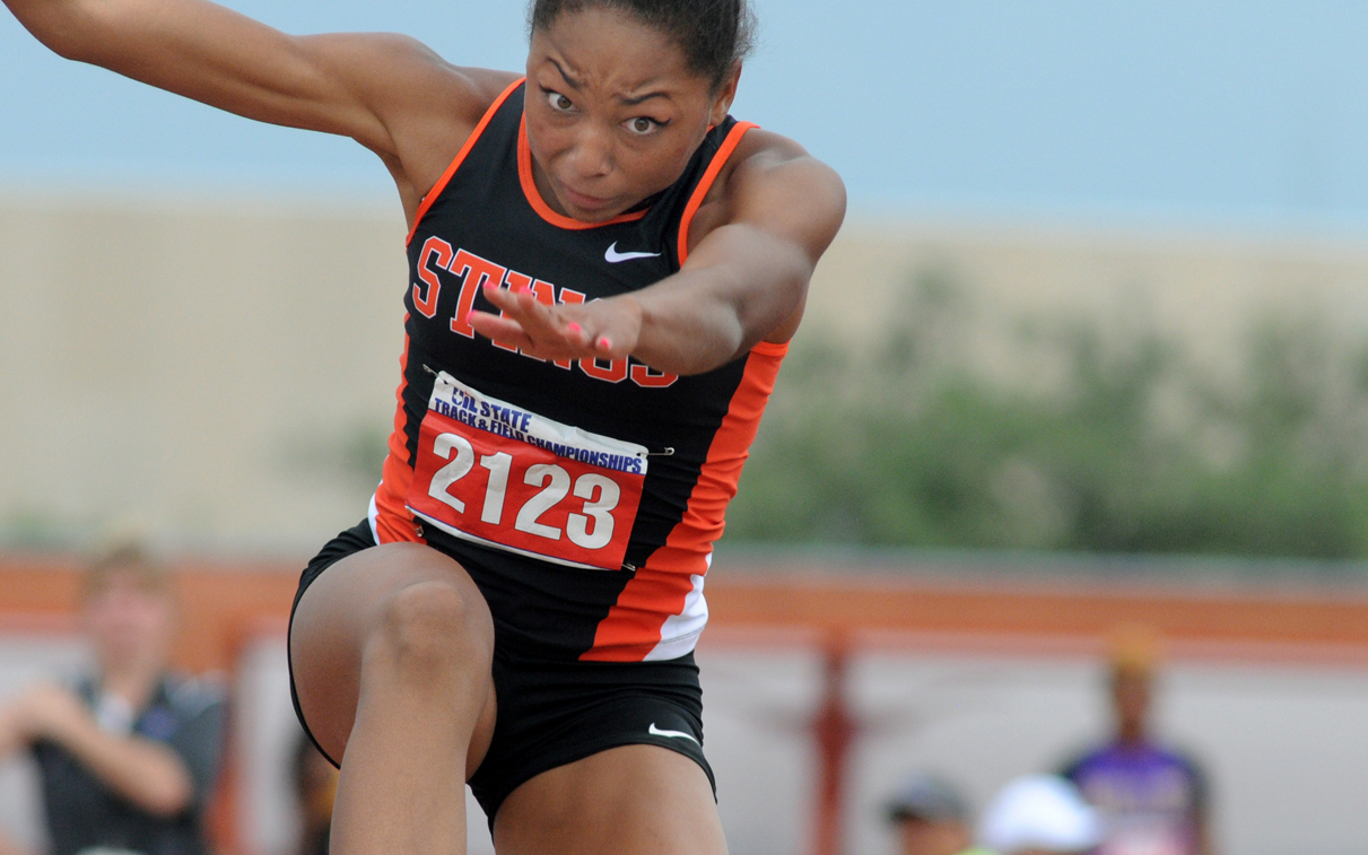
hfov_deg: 3.1
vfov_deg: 1.9
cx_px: 604
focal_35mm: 681
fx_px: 25391
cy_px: 490
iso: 640
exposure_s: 1/1000
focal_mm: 300
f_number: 5.6
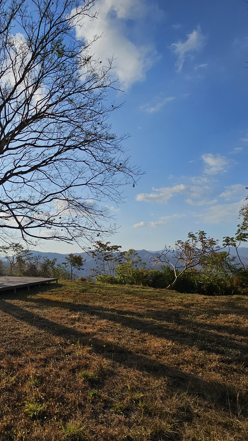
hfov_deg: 49.5
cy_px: 220
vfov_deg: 89.6
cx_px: 10
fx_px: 222
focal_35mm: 19
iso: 50
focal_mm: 2.2
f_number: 2.2
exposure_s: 1/4279
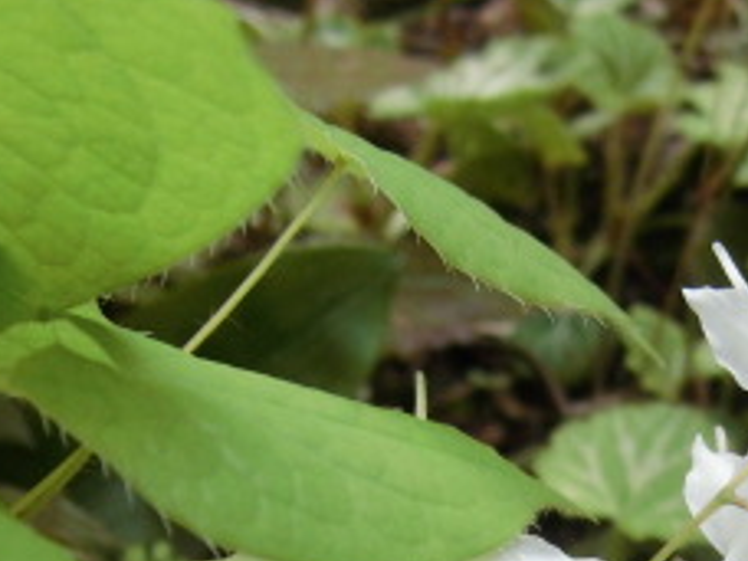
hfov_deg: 25.8
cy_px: 686
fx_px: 1577
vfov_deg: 19.0
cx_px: 682
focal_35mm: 73
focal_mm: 4.7
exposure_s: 1/100
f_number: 2.8
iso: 100
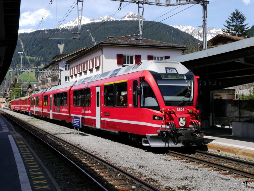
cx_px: 127
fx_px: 382
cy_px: 96
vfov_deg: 28.0
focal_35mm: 52
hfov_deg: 36.8
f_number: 8
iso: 160
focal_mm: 26
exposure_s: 1/320
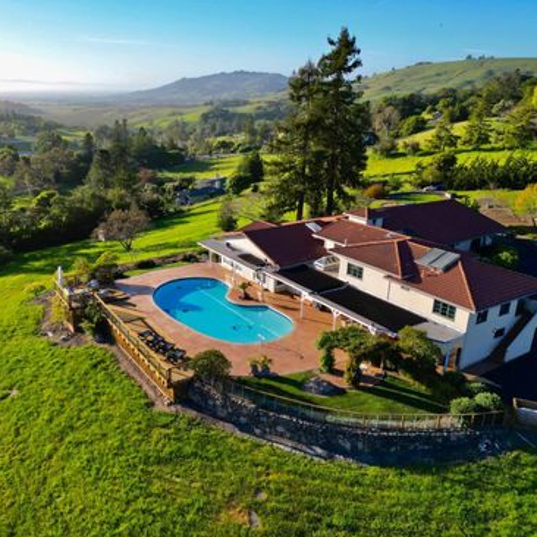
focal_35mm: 29
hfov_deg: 55.2
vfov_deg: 55.6
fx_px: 509
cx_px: 213
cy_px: 271
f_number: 1.7
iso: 100
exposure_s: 1/1500
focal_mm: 6.72
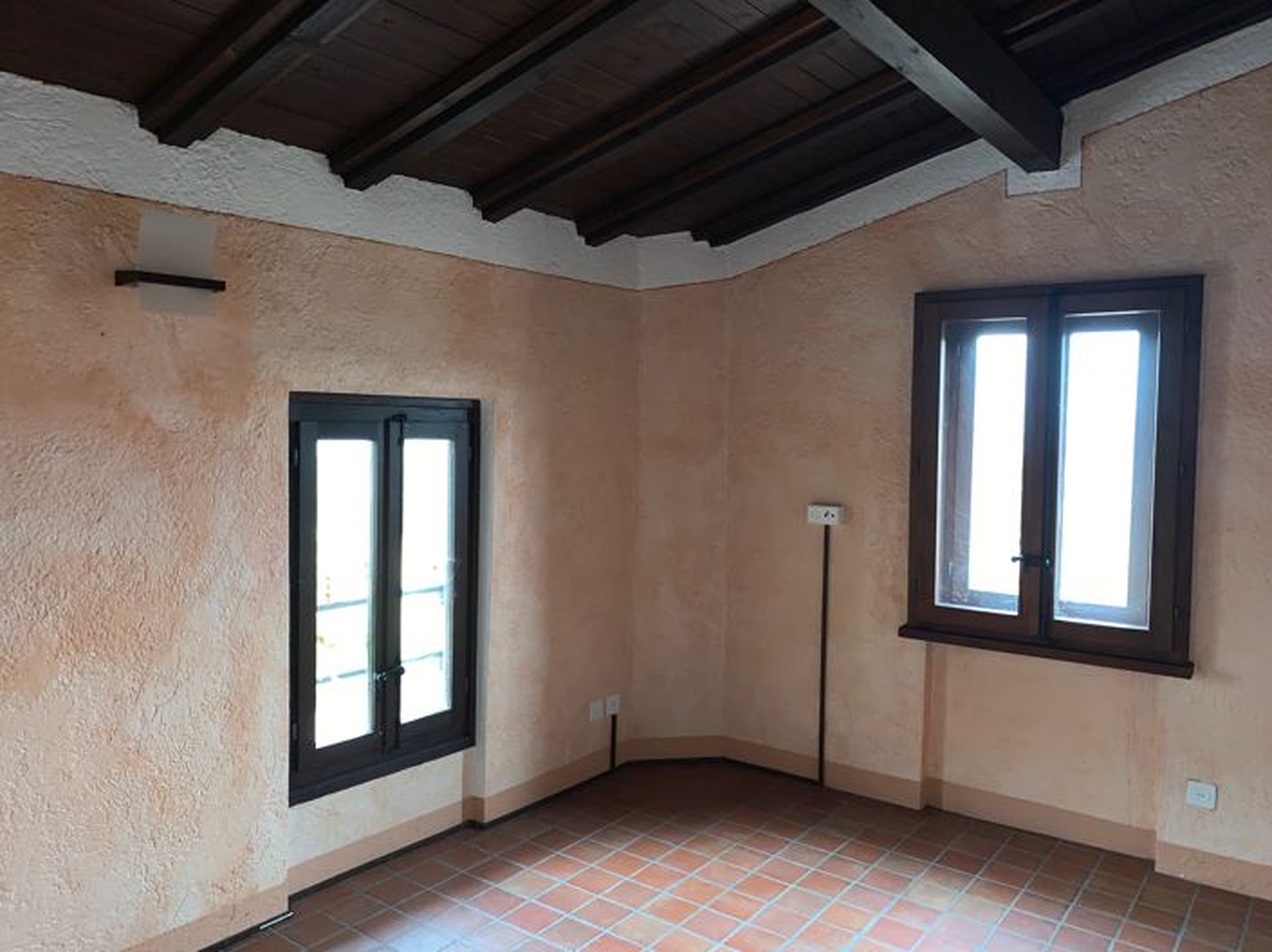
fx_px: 955
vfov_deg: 53.0
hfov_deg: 67.3
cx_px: 636
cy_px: 476
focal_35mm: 26
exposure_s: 1/6
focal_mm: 4.25
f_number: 1.8
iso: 64
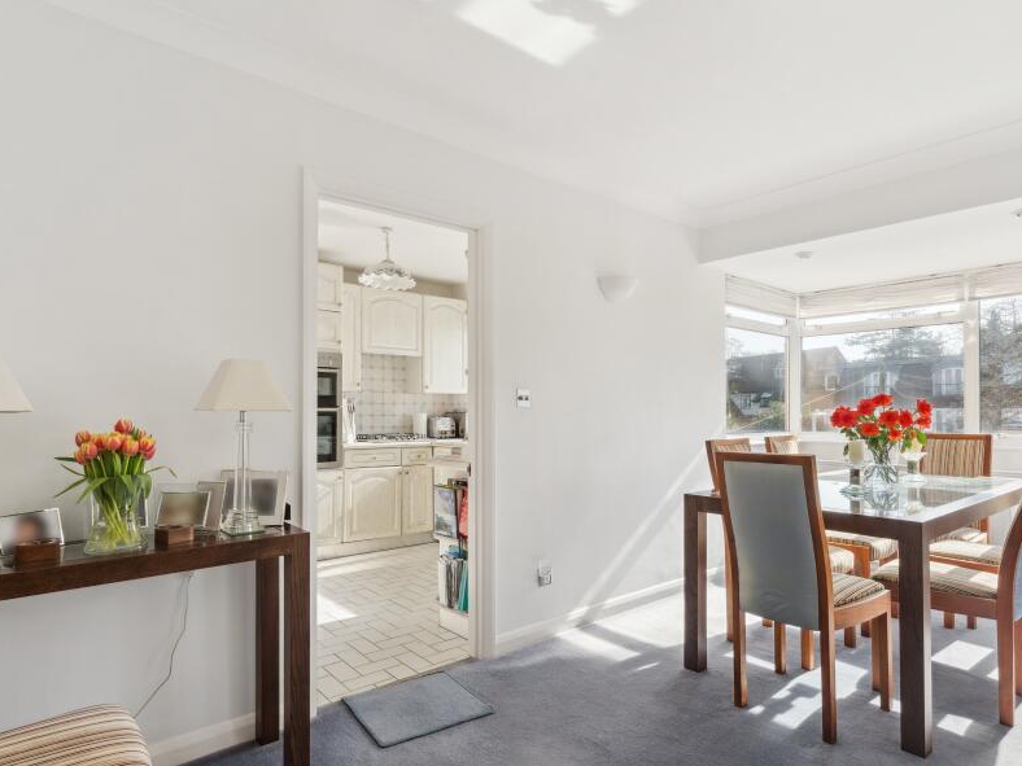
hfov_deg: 81.7
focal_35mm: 20
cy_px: 419
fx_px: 590
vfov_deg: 65.8
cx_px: 521
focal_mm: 16
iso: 250
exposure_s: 1/100
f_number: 9
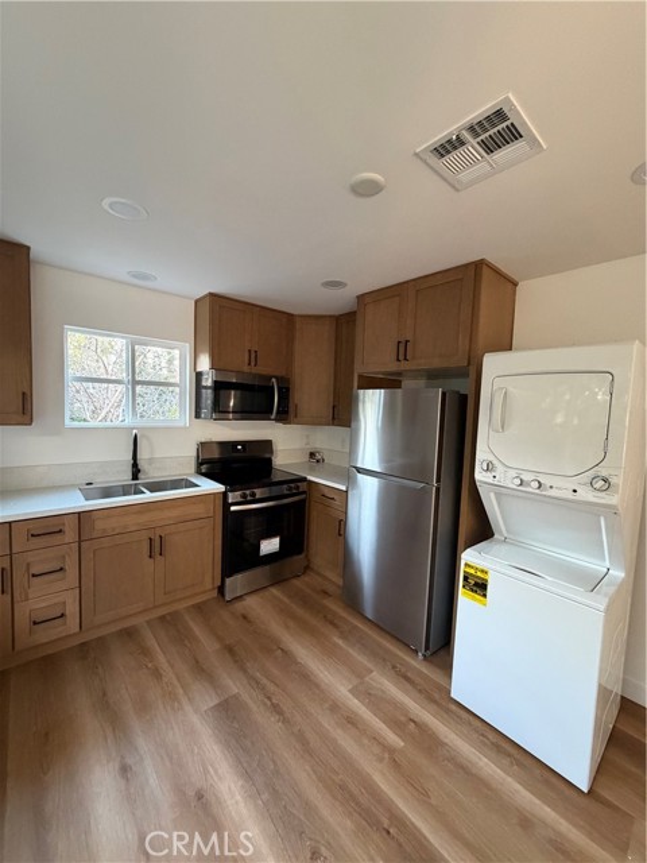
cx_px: 324
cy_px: 432
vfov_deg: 102.1
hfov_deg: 85.7
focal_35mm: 14
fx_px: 349
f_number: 2.2
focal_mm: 2.22
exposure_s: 1/60
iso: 500
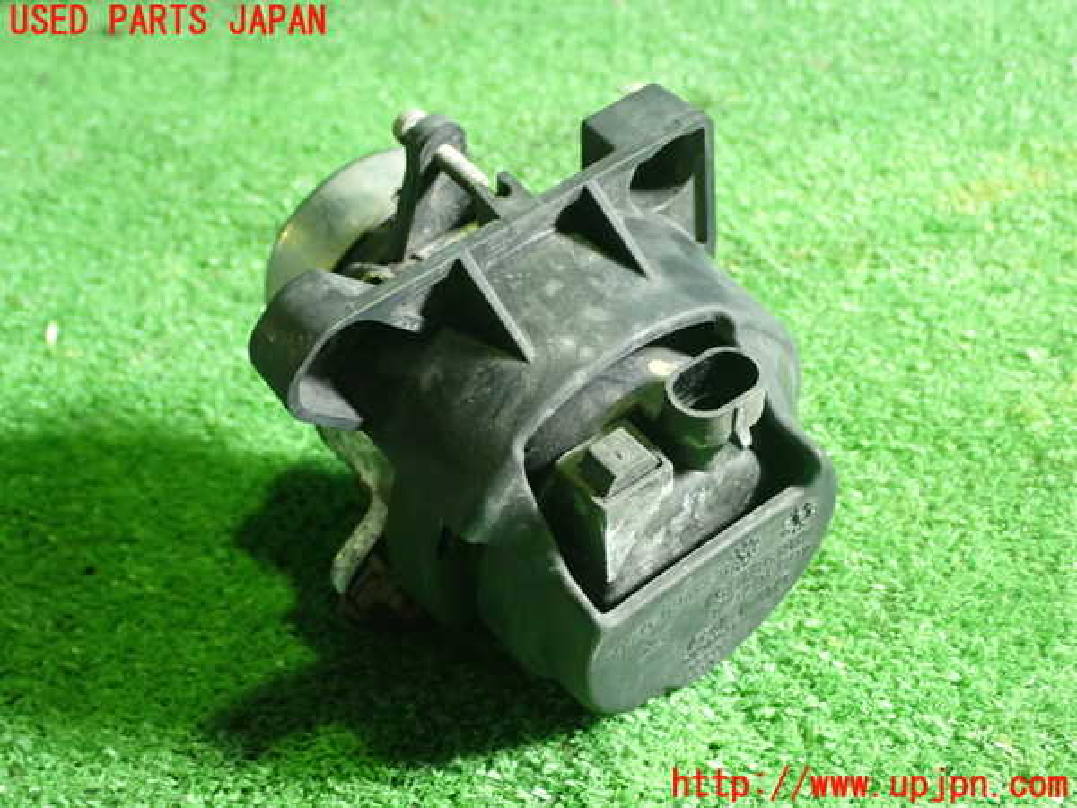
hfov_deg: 38.2
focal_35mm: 50
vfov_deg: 29.1
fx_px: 1556
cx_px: 538
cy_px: 404
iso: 800
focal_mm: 9.01
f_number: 3.2
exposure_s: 1/30
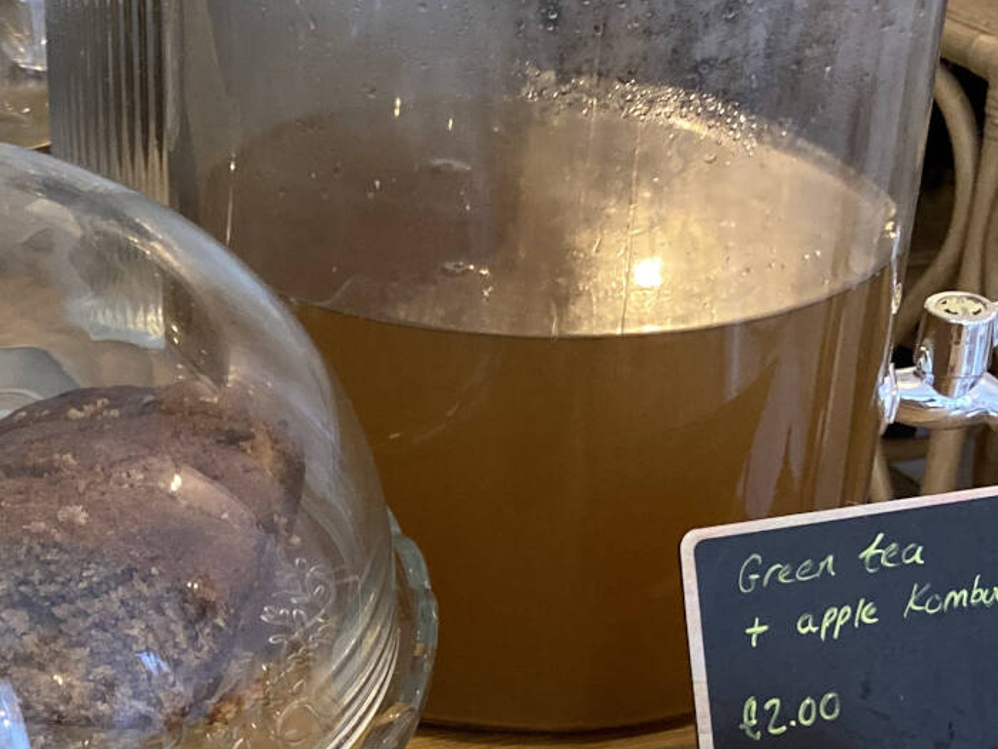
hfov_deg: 23.8
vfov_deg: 17.8
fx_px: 2306
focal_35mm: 80
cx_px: 114
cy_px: 817
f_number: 1.8
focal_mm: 3.99
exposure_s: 1/50
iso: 160
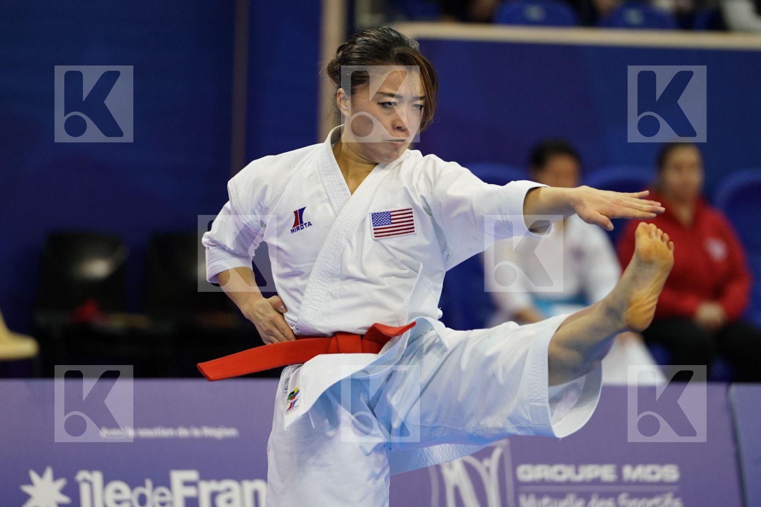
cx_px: 380
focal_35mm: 300
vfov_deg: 4.6
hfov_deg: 6.9
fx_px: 6341
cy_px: 254
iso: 2000
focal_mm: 200
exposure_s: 1/500
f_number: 2.8
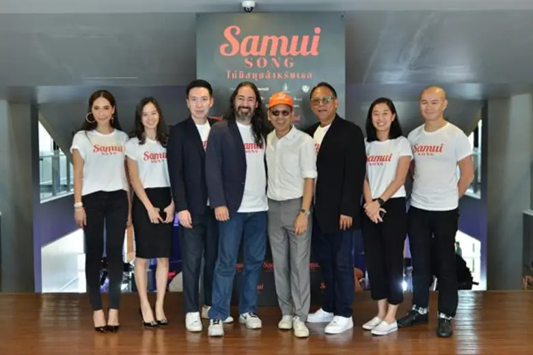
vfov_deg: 27.0
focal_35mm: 50
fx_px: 740
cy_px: 178
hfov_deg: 39.6
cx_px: 266
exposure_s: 1/320
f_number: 2.8
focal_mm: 50
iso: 1600
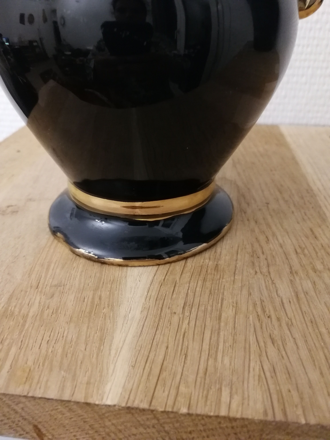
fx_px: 343
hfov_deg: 51.4
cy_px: 220
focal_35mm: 27
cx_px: 165
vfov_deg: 65.3
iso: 640
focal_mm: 3.95
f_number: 2.2
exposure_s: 1/16.7
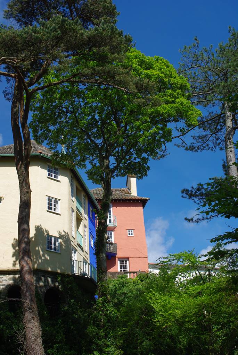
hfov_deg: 26.1
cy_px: 178
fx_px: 514
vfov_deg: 38.2
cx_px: 119
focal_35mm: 52
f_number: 6.7
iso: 100
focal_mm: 35
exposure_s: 1/250
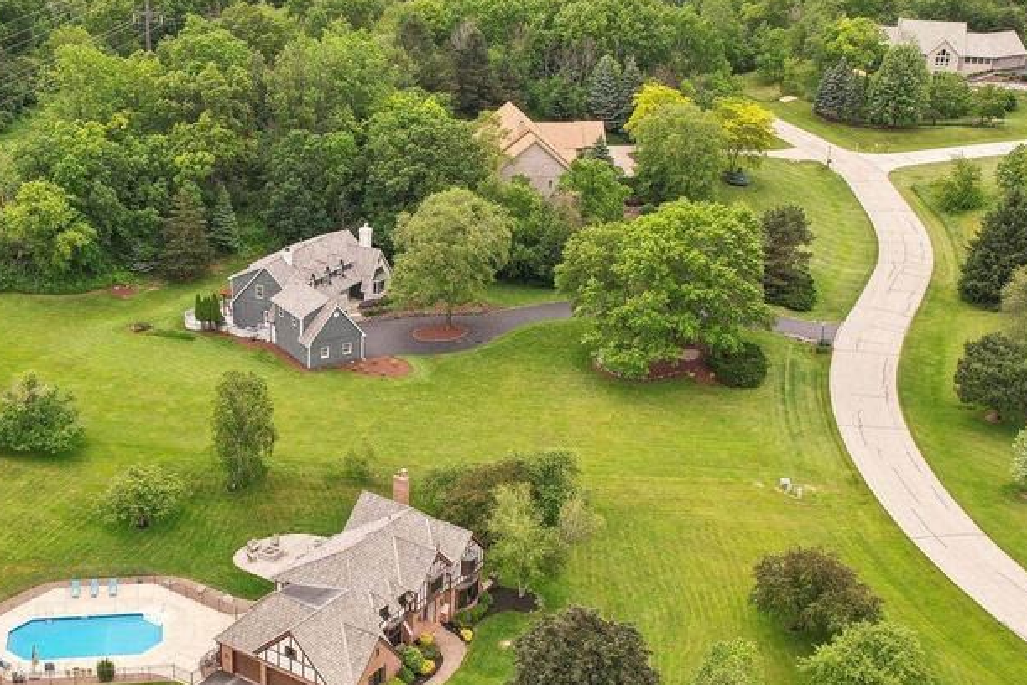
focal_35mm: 46
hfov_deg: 42.1
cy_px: 416
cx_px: 327
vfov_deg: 29.2
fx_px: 1312
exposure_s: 1/640
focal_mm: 8.4
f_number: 2.8
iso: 150
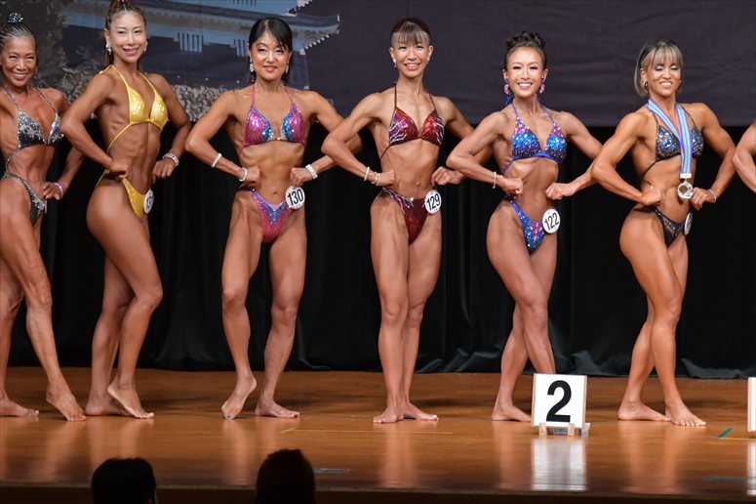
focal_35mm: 285
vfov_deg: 4.8
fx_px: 5982
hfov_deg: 7.2
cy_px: 252
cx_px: 378
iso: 5000
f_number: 5.6
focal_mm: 190
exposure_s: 1/400
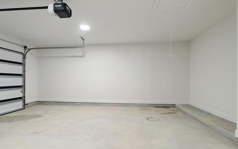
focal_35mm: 17
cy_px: 78
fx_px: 110
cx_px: 117
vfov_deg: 68.0
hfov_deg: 94.3
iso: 800
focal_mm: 16
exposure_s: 1/5
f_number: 11
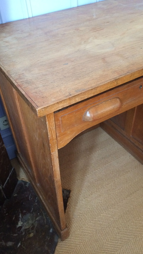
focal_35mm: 32
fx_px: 216
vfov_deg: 61.0
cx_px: 67
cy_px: 129
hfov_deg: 36.7
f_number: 2.2
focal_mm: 4.15
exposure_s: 1/25
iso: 320
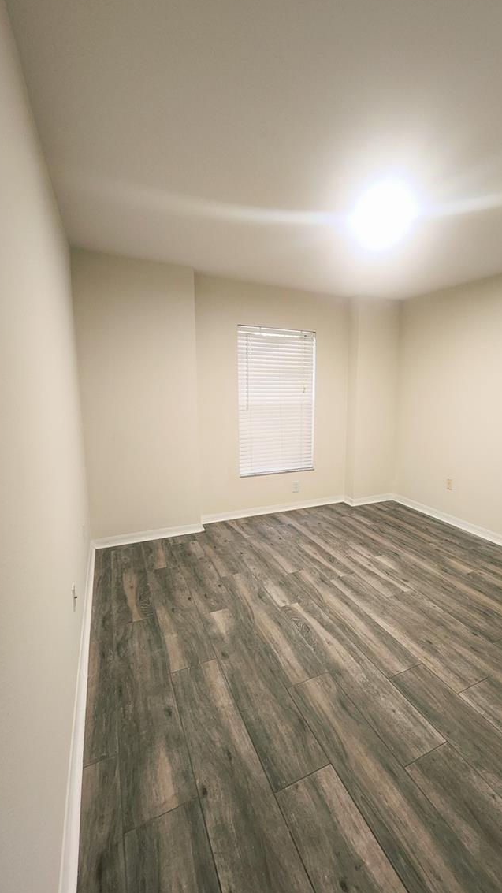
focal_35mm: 15
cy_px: 436
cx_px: 318
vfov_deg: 103.0
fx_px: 355
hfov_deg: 69.2
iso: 320
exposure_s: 1/30
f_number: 2.2
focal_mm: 2.2
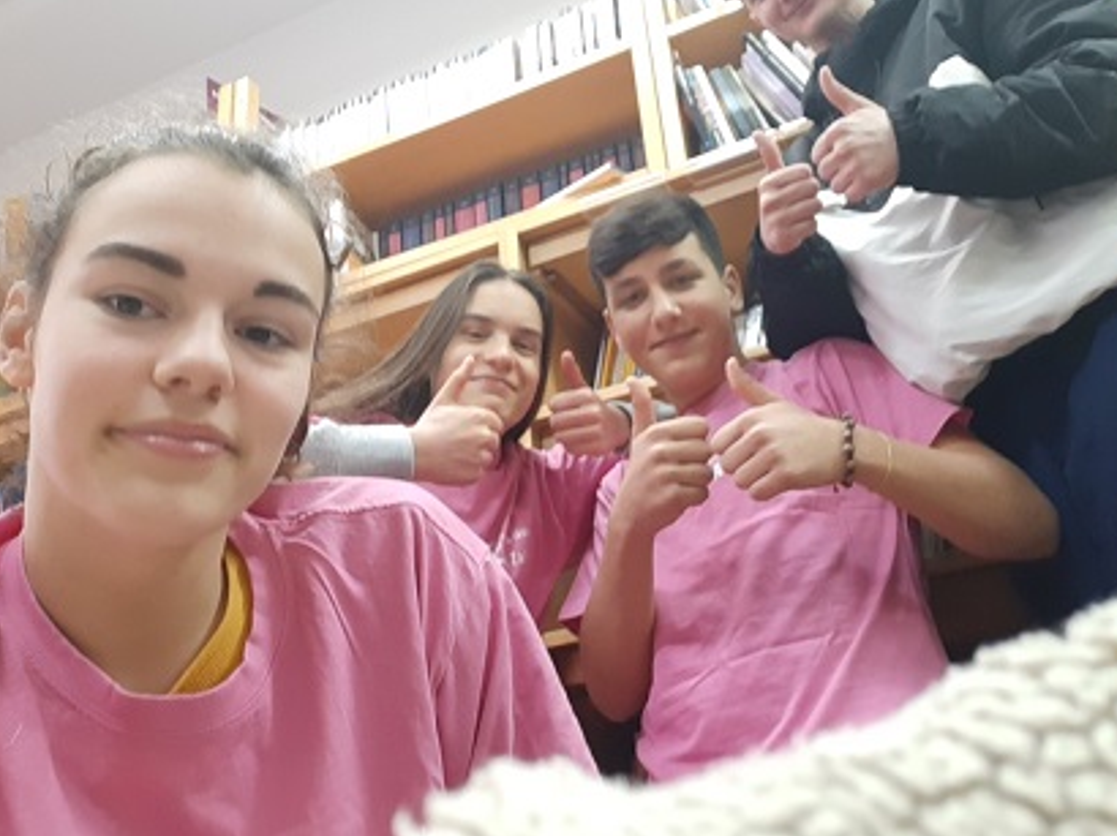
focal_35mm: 34
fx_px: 1096
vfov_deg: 41.7
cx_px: 594
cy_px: 385
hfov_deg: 53.9
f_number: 2
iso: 250
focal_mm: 3.75
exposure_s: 1/25
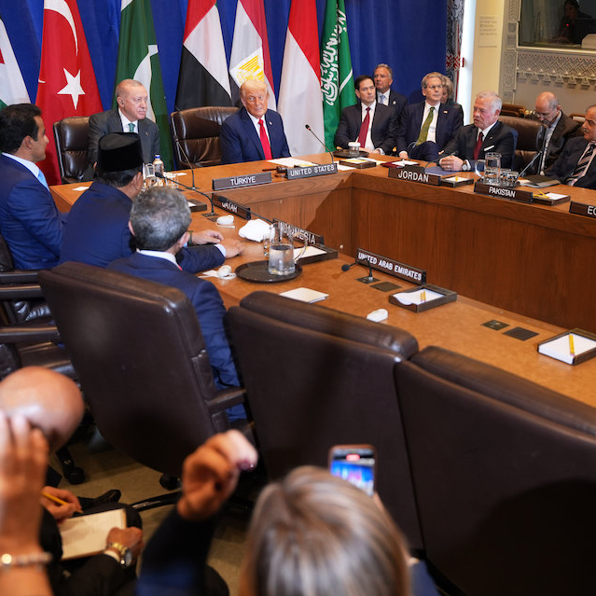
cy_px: 293
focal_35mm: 43
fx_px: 838
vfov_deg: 39.2
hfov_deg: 38.6
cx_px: 414
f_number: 2.8
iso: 800
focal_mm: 33
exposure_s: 1/250
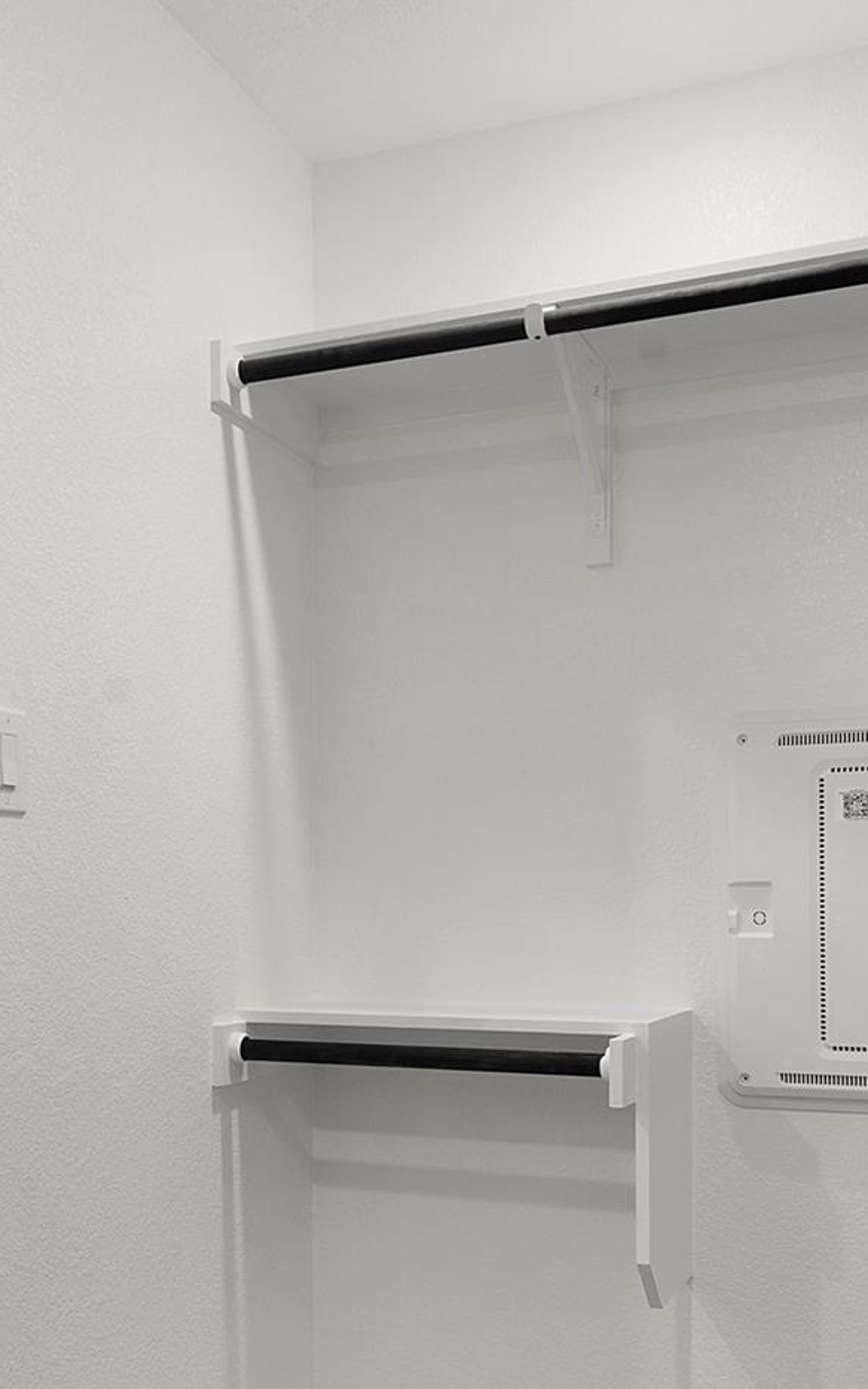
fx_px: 1438
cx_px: 317
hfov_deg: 33.4
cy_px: 884
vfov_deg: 50.9
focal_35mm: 38
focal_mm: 17
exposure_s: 1/2.5
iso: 100
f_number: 9
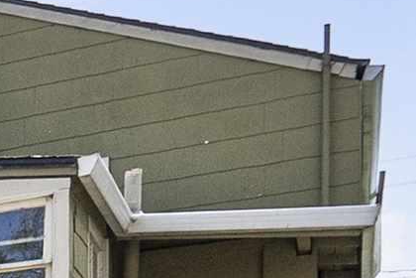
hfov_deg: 10.5
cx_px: -908
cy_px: 622
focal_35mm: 117
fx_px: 1352
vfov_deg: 10.4
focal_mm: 16
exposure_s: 1/100
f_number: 8
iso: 500
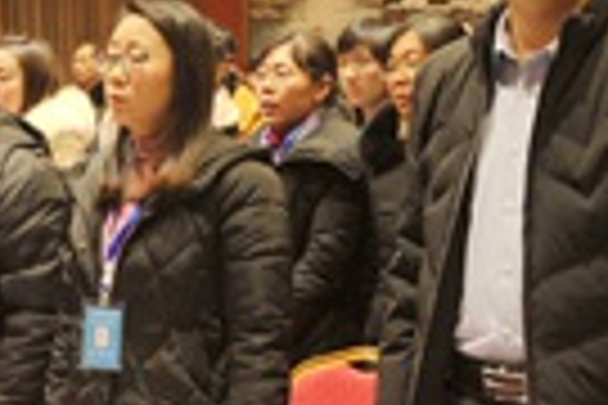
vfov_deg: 13.8
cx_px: 243
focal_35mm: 98
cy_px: 50
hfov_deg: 20.8
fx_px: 1655
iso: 1000
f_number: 4
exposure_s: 1/80
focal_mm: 24
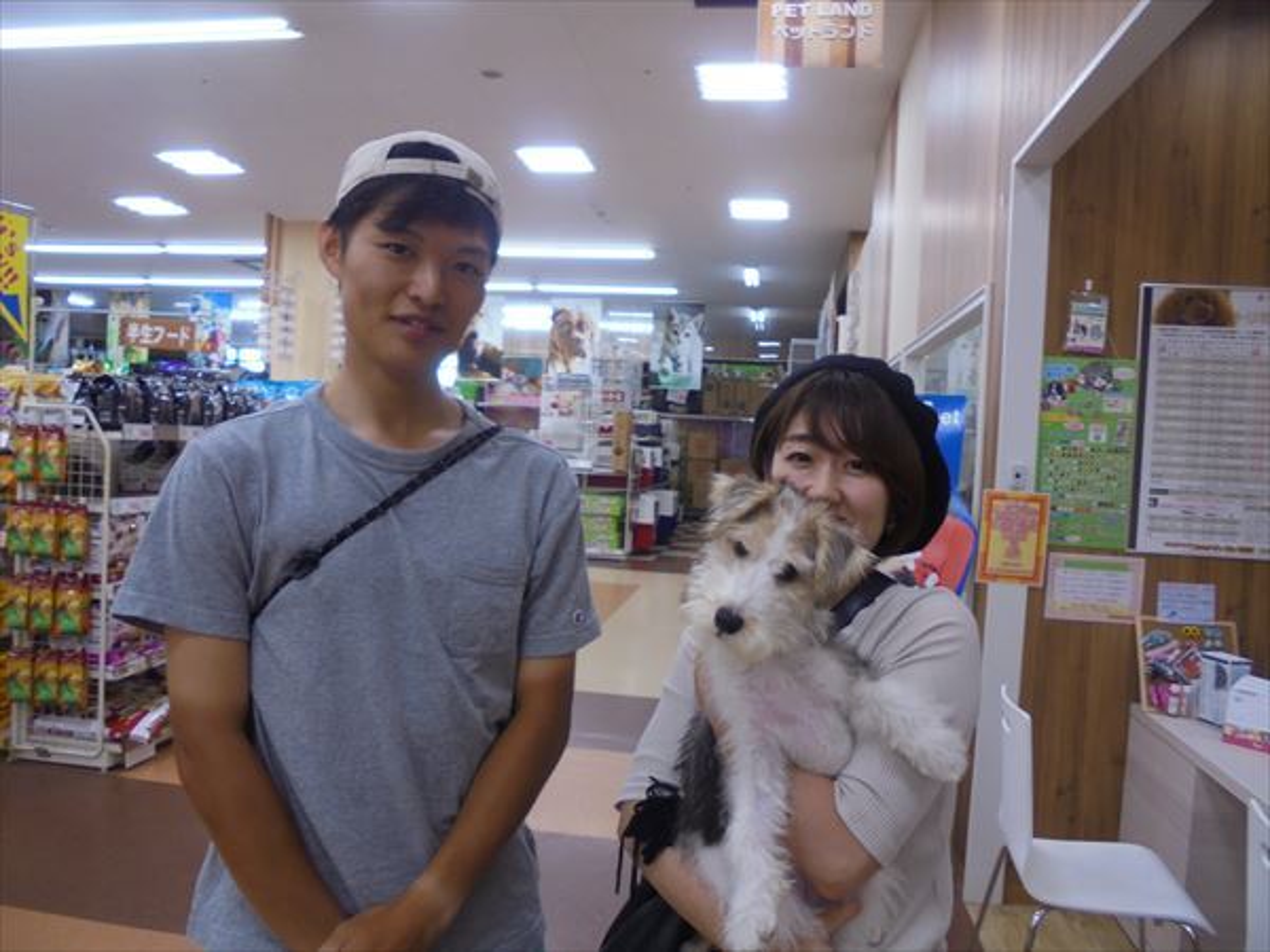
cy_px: 476
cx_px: 635
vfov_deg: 53.1
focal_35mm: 26
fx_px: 954
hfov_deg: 67.3
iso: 100
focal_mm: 4.6
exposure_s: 1/30
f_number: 3.5
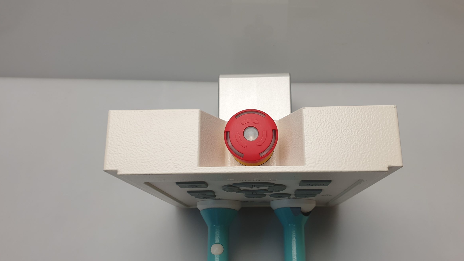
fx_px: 381
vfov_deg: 37.7
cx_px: 249
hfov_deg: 62.5
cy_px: 145
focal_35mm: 31
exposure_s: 1/100
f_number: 2.4
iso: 64
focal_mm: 4.3
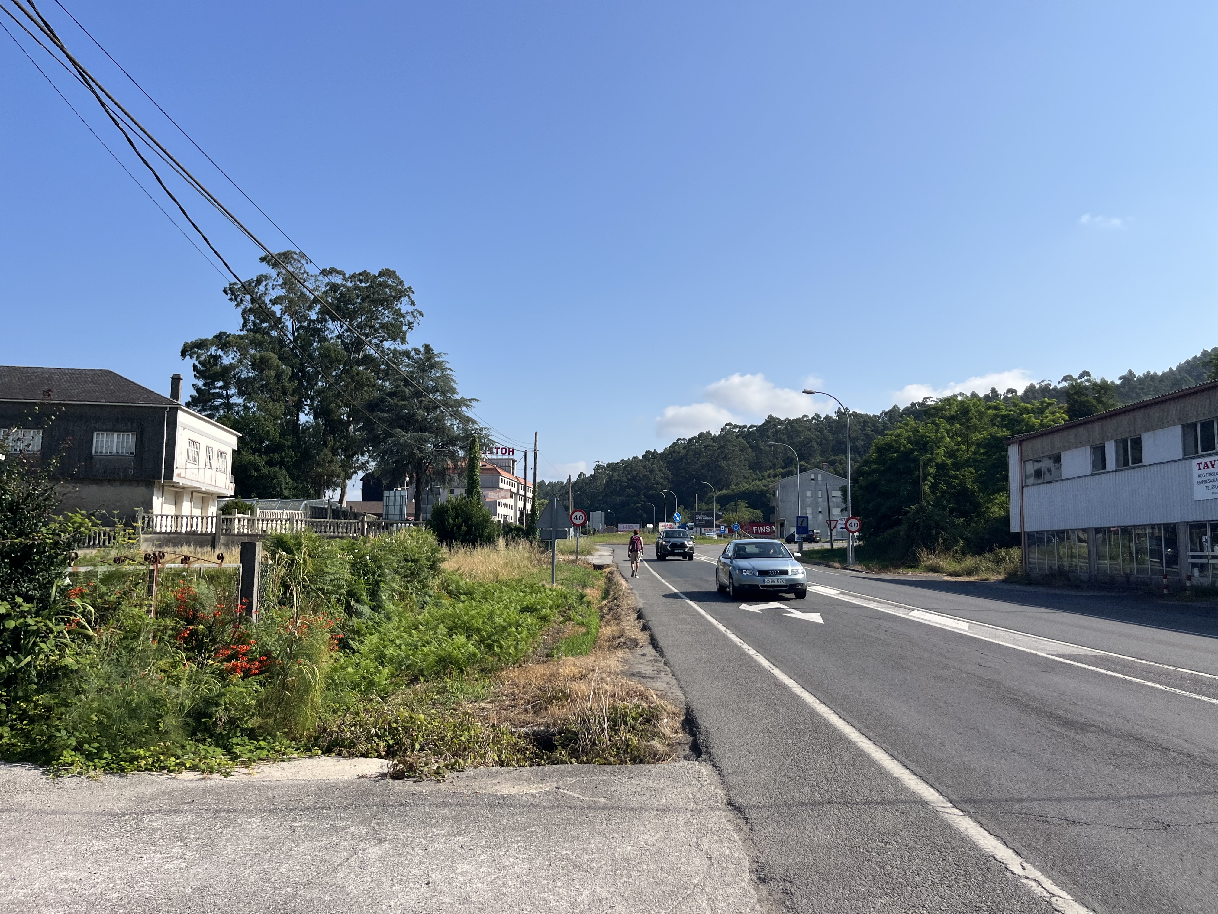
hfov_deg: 67.3
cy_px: 457
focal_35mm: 26
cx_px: 609
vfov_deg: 53.1
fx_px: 915
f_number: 1.6
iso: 50
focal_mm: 5.1
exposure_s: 1/4310
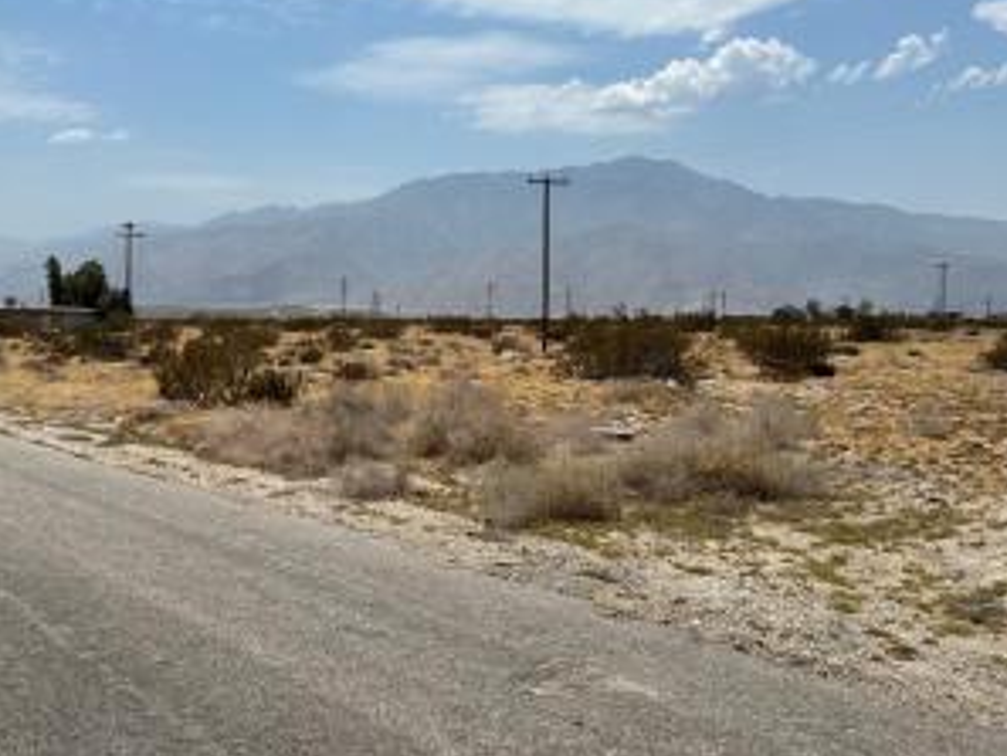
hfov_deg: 52.5
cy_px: 295
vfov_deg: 40.5
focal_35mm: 35
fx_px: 1019
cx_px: 454
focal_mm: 5.7
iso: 50
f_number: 1.5
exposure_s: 1/11364
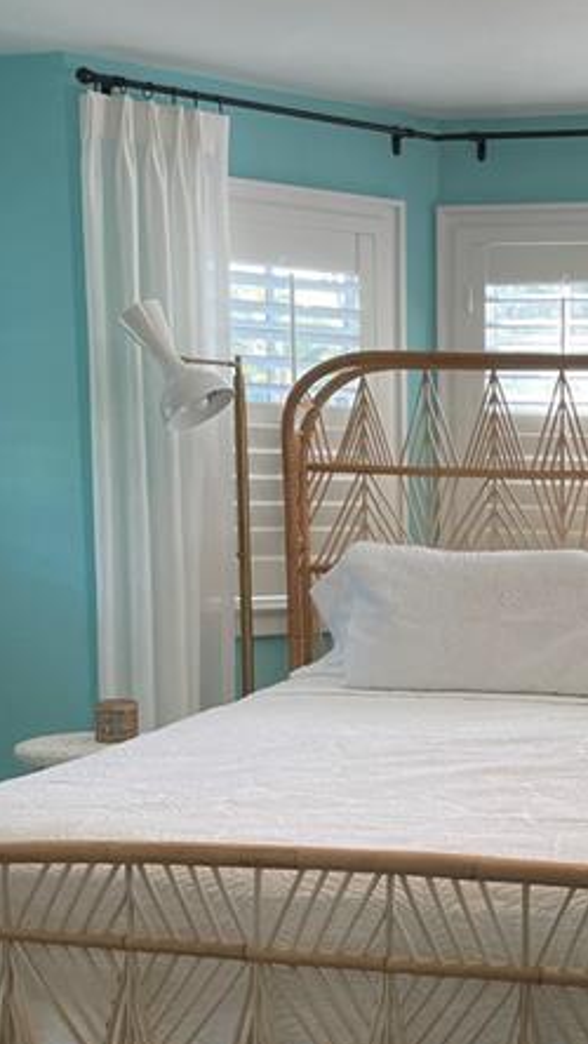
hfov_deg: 23.4
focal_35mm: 49
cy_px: 703
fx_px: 1357
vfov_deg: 41.5
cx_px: 595
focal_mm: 4.2
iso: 100
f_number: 1.6
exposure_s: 1/120
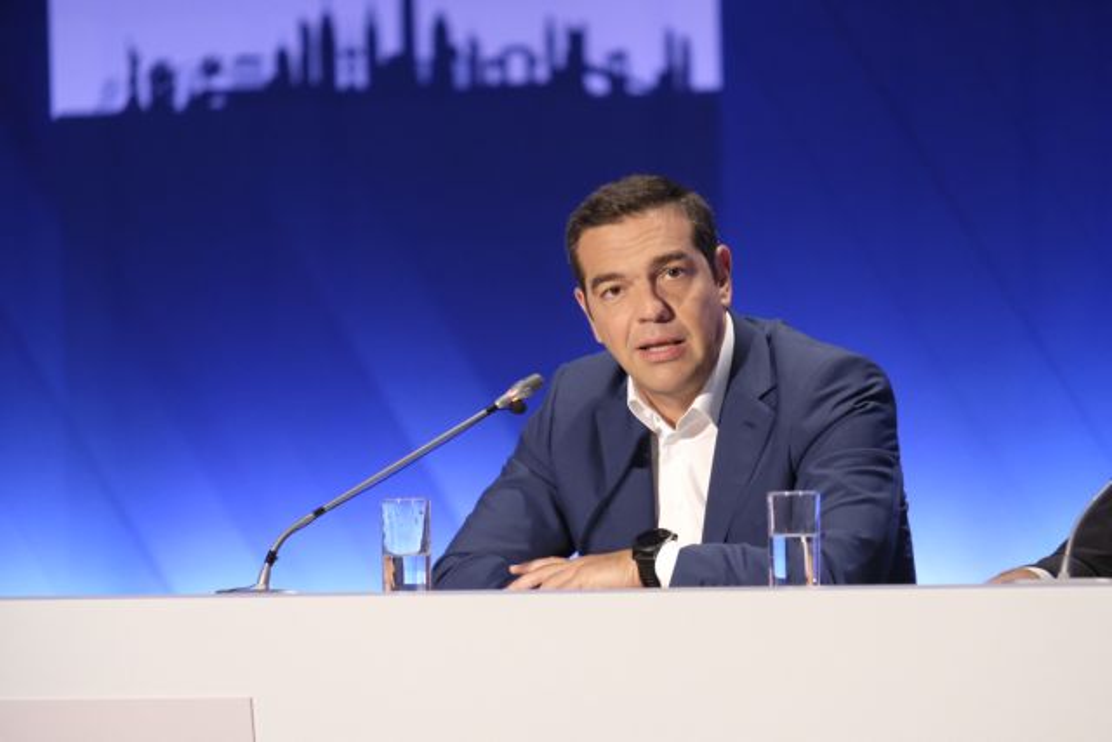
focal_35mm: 300
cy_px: 371
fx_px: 9268
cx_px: 556
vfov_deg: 4.6
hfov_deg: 6.9
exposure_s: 1/125
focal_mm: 200
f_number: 4.8
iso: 6400
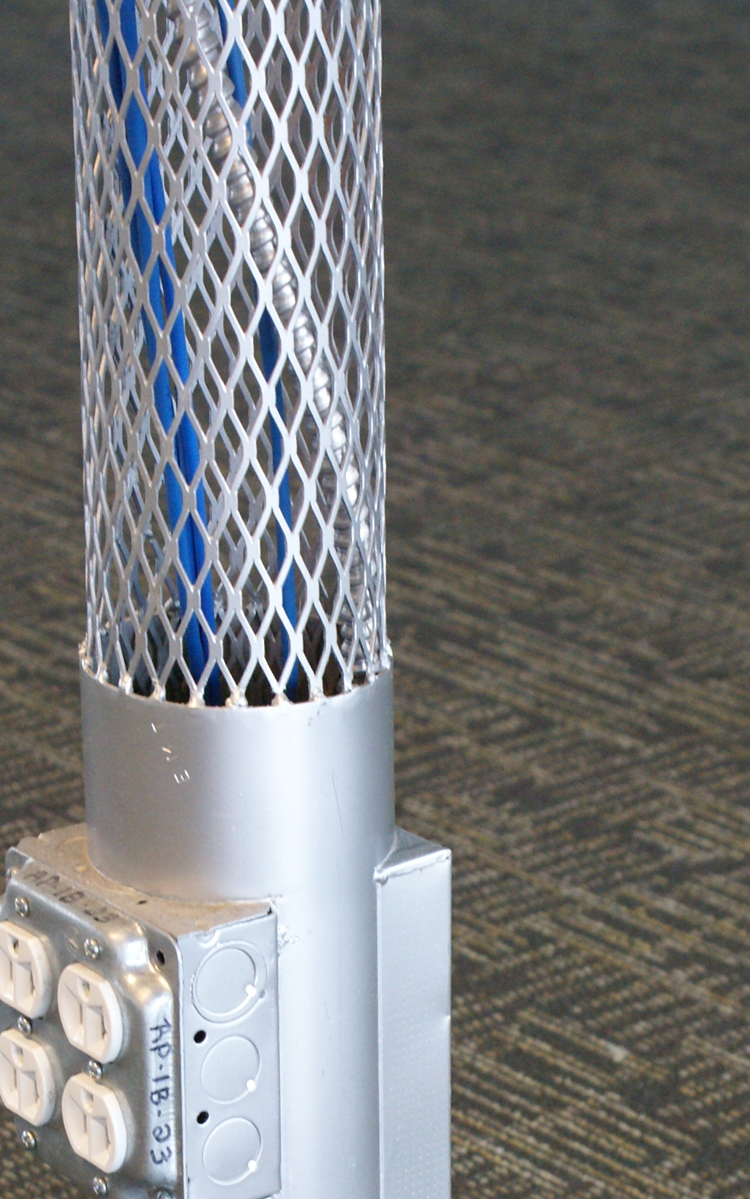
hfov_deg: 10.7
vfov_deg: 17.0
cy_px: 963
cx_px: 319
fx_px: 3988
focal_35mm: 122
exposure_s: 1/15
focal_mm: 40
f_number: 5.6
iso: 400
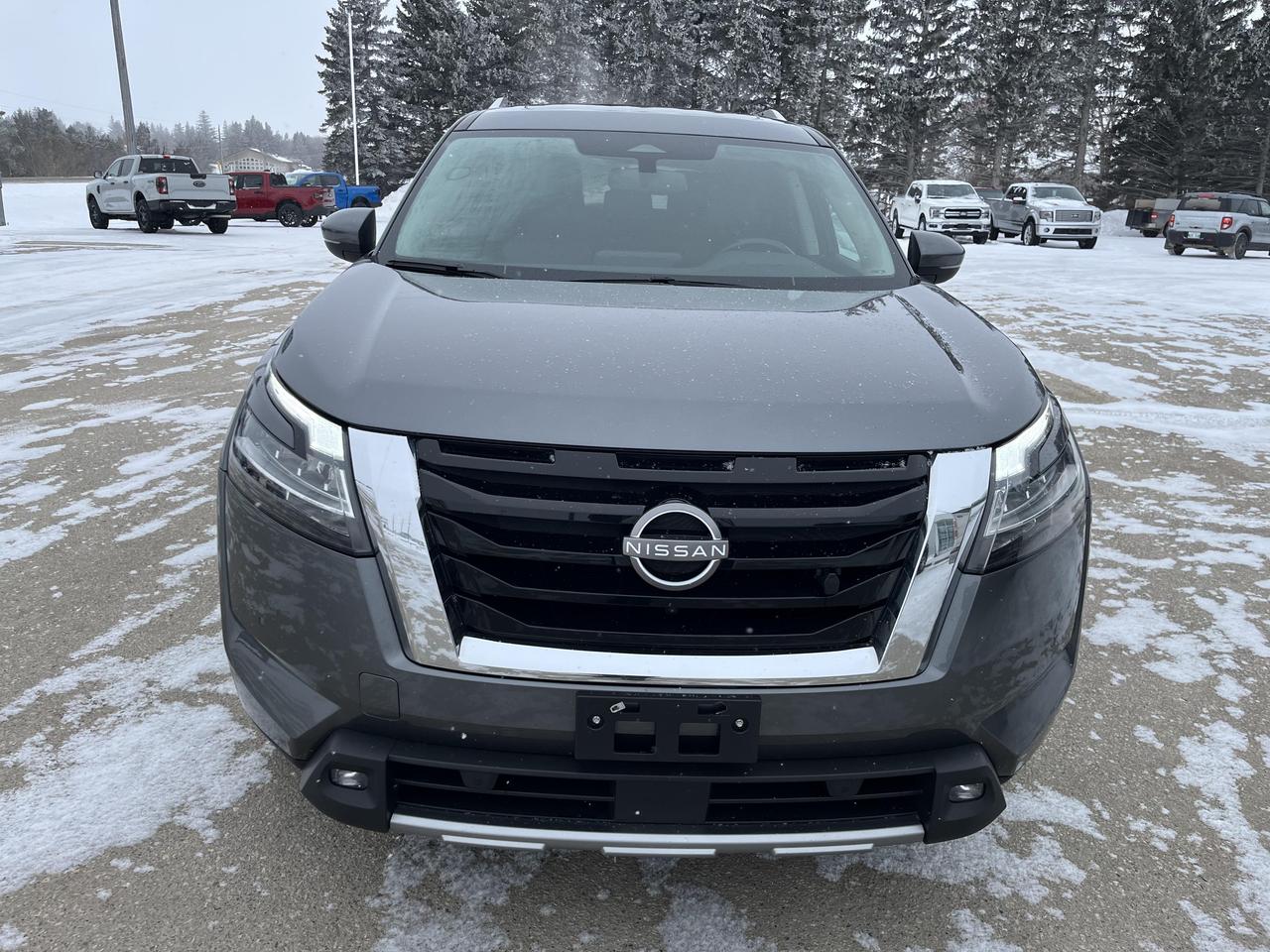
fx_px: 954
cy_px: 476
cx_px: 635
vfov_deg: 53.1
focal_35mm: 26
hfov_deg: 67.3
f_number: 1.6
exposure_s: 1/3135
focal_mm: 5.1
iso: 50
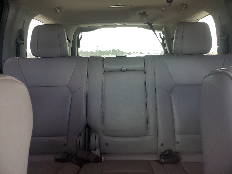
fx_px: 174
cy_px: 87
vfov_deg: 53.1
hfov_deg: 67.3
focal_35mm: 26
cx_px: 116
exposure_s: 1/60.2
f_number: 1.5
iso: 54
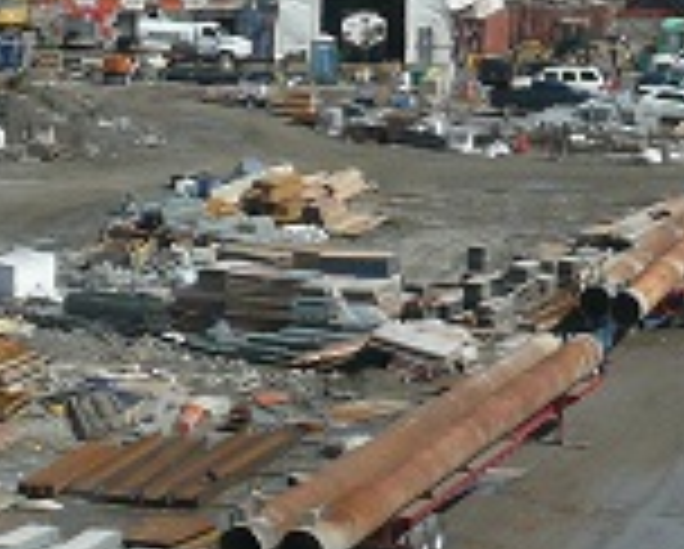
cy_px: 45
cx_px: 945
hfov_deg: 10.3
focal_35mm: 183
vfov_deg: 8.4
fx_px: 3709
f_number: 6.3
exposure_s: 1/500
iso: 100
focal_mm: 7.4
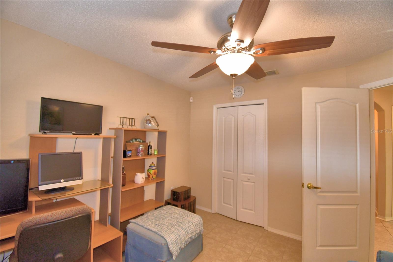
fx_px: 164
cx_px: 196
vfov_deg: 77.3
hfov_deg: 100.4
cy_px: 131
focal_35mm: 15
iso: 400
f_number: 4.5
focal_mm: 10
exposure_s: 1/30
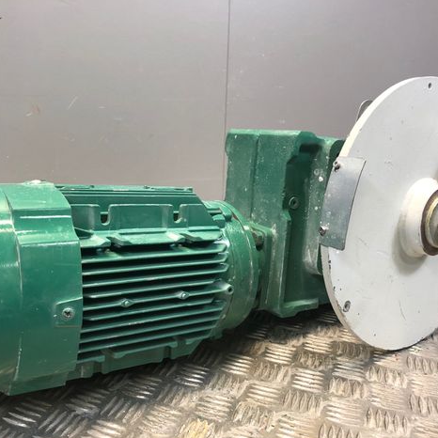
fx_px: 487
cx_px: 219
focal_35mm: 34
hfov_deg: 48.5
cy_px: 223
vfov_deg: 48.4
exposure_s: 1/20
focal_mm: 4
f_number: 1.8
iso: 32
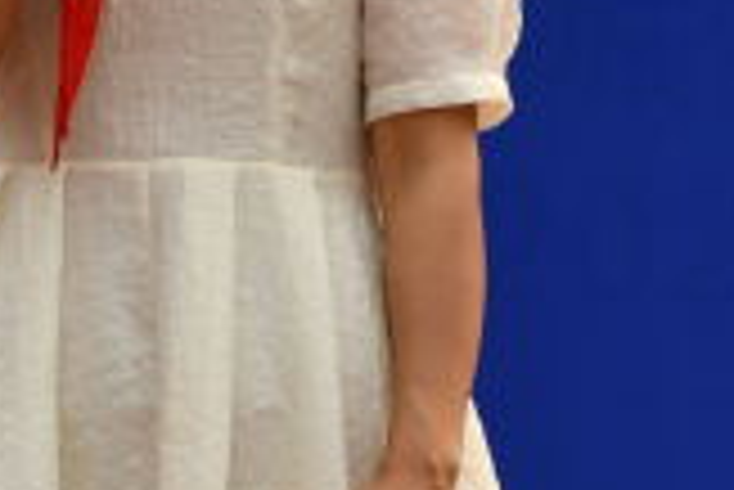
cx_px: 216
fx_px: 23916
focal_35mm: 1172
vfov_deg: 1.2
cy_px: -265
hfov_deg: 1.8
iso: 100
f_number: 5.6
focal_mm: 170
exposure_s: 1/250
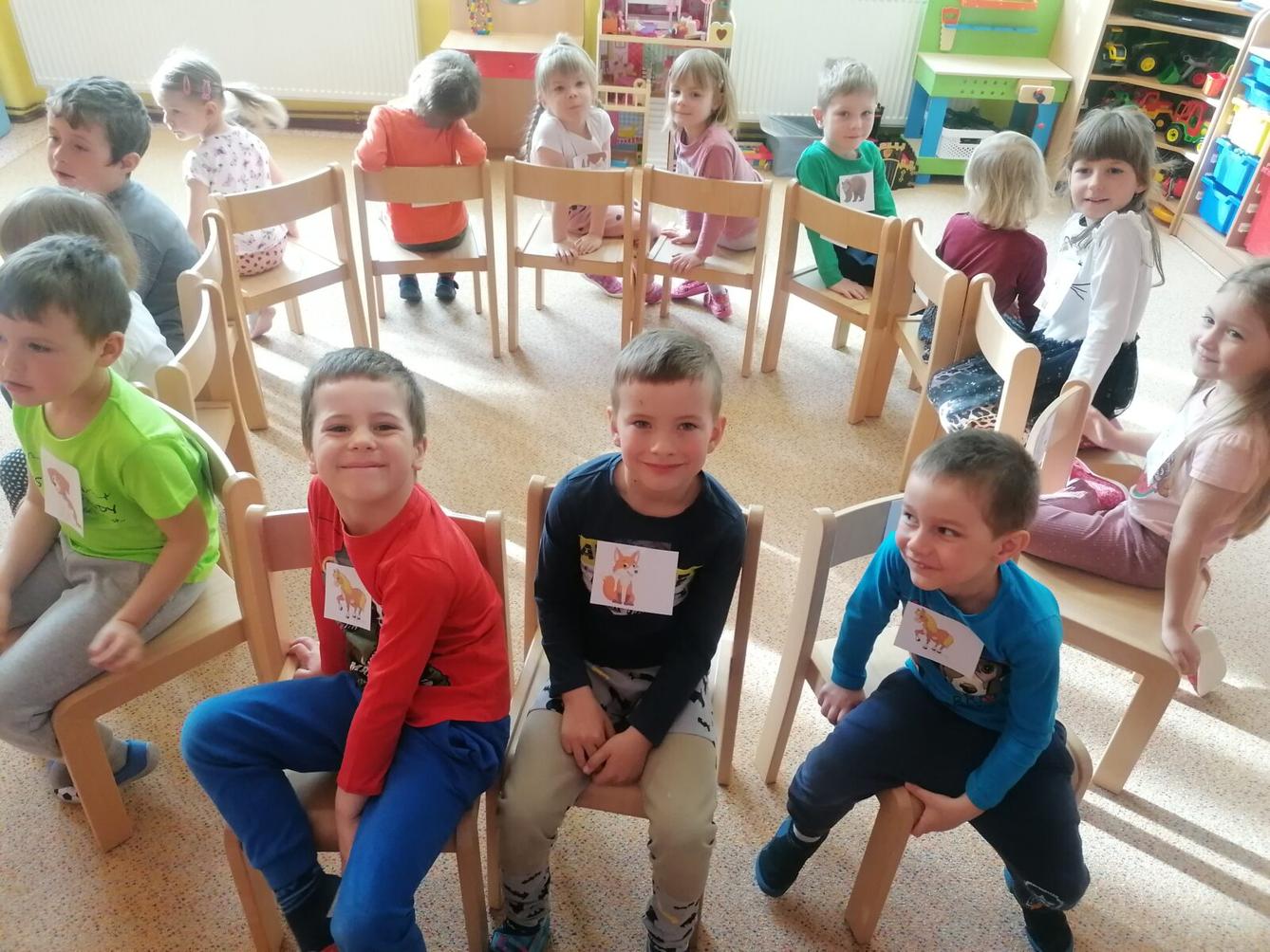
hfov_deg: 65.3
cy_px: 476
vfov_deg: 51.4
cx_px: 635
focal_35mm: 27
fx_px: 991
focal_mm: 4.75
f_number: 1.8
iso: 320
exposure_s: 1/100
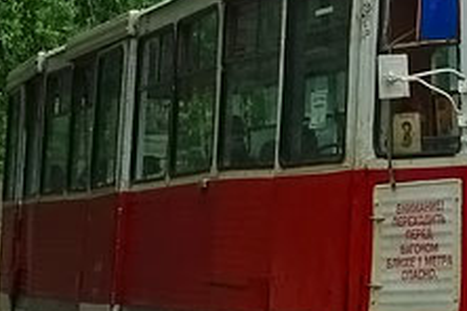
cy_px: -149
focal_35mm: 184
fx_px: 2387
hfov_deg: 11.0
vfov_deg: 7.3
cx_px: 496
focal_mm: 12.78
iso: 125
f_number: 4
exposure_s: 1/500
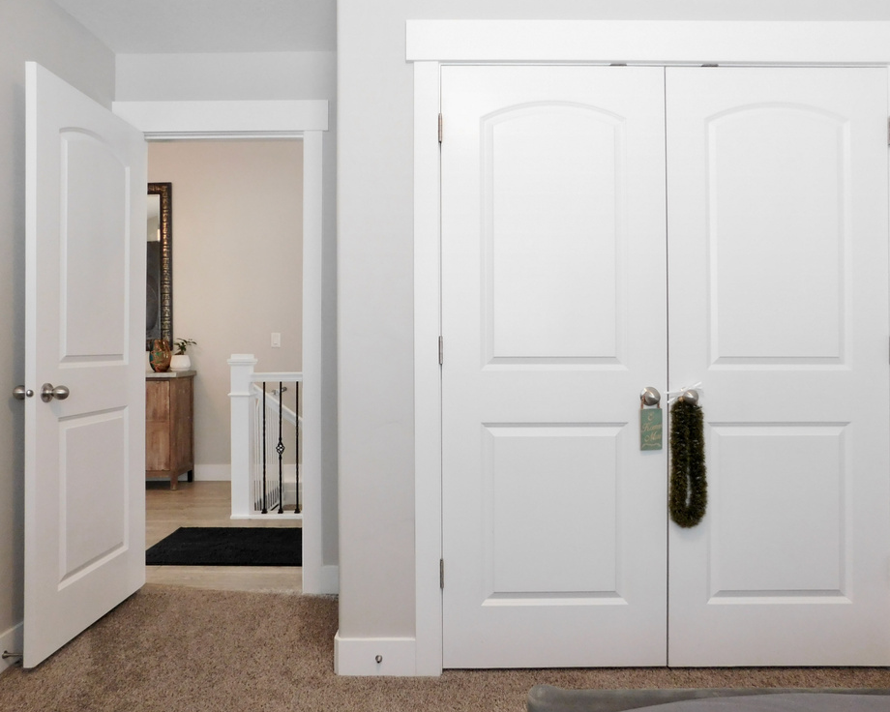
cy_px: 341
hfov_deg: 68.1
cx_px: 464
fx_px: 659
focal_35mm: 25
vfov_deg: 56.8
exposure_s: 1/30
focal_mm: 4
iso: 360
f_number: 3
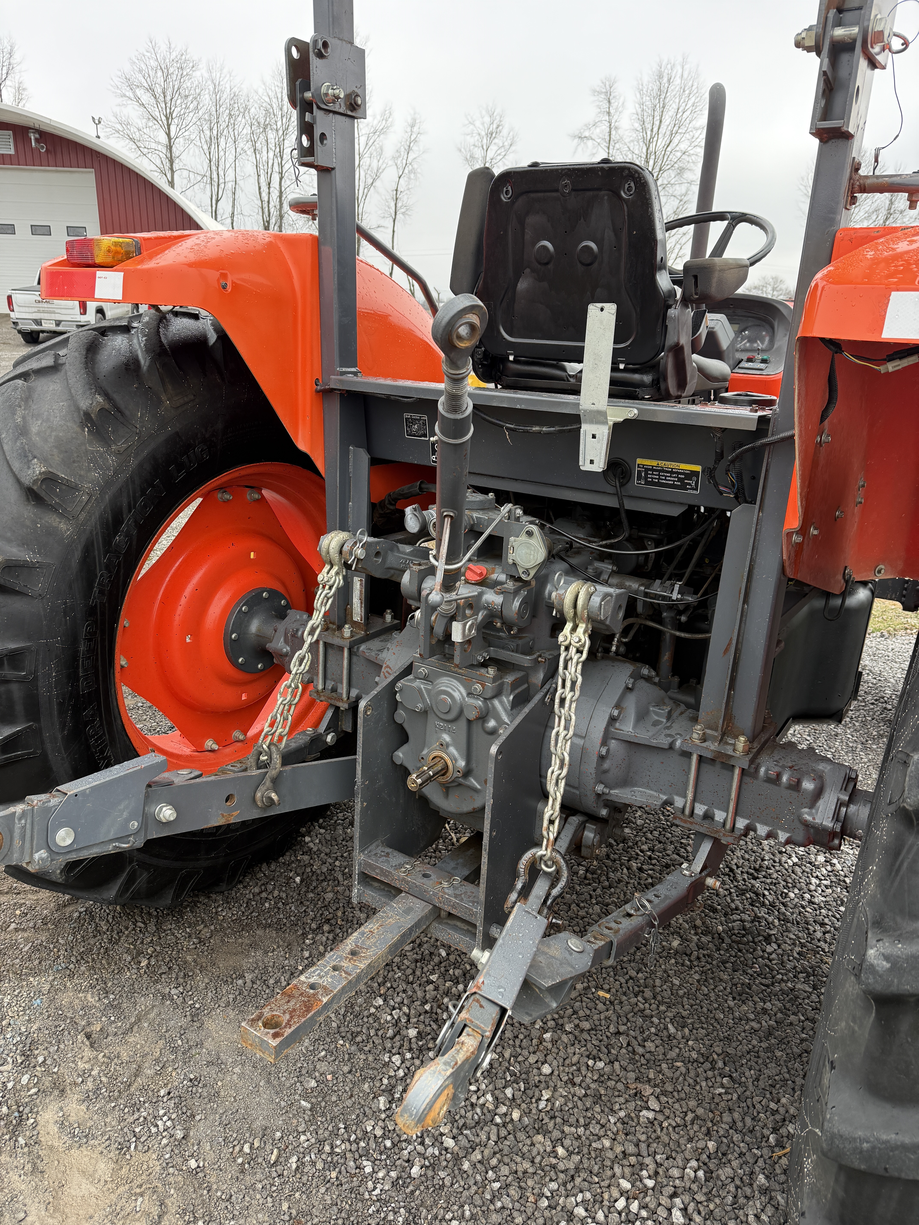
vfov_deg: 71.6
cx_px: 460
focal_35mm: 24
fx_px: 850
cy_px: 612
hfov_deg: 56.8
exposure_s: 1/822
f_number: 1.78
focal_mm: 6.76
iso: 100
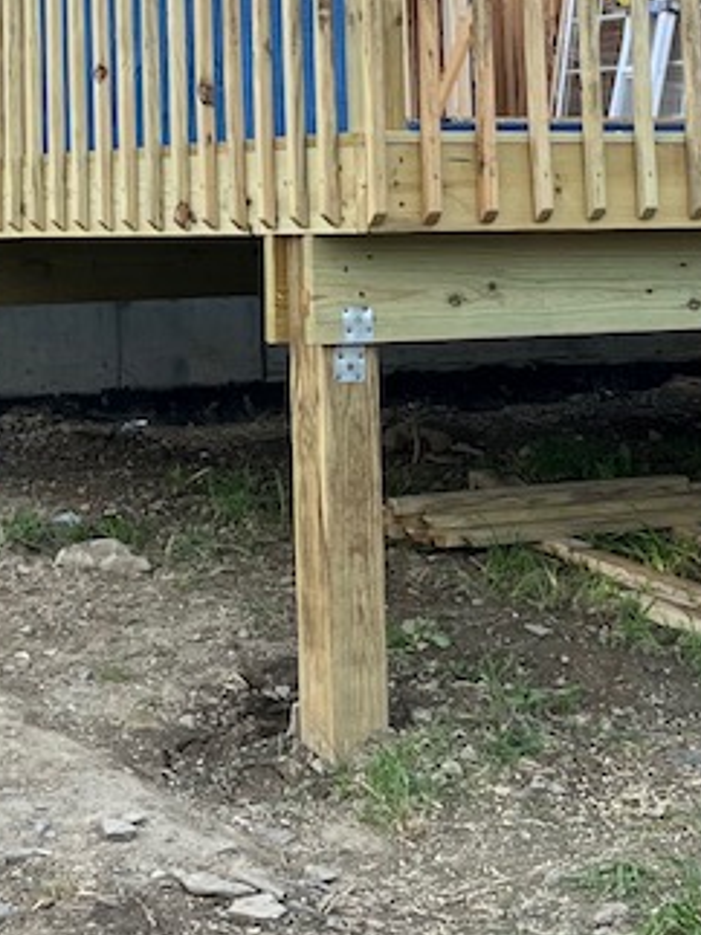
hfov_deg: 14.3
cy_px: -151
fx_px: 2783
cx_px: 188
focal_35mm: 103
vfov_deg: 18.2
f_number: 1.6
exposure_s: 1/967
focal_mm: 5.1
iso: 50
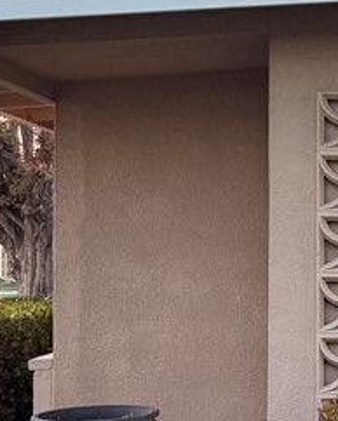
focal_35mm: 99
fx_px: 1236
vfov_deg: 19.3
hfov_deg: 12.8
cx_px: 747
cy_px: 257
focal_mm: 6.76
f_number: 1.78
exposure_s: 1/234
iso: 125
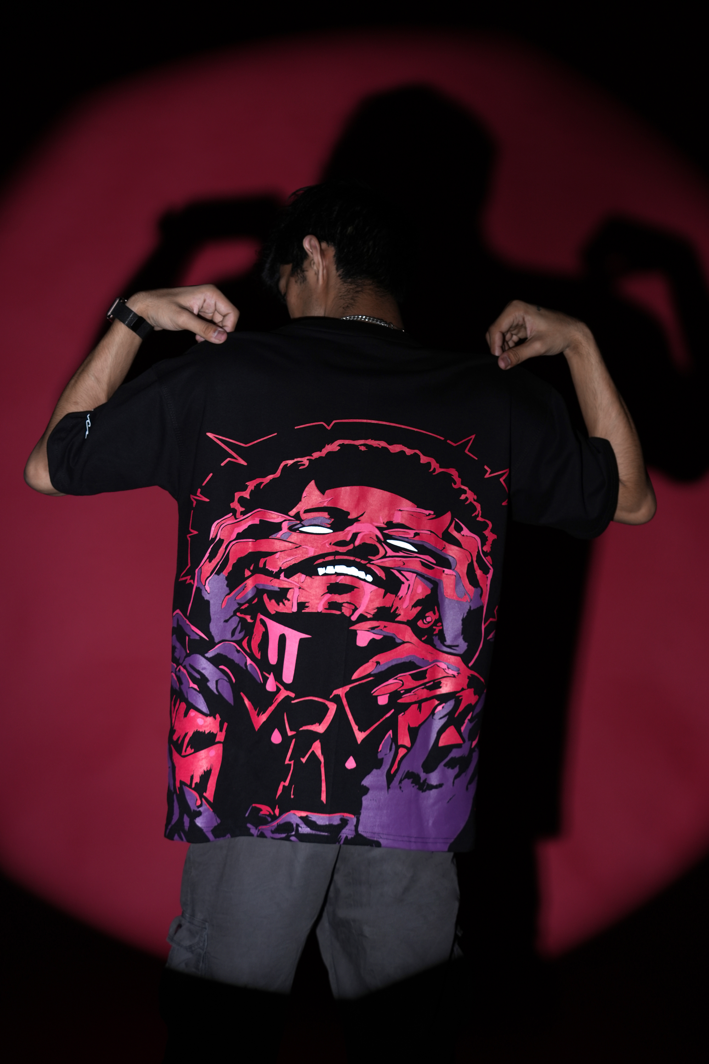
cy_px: 532
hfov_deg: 16.7
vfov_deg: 24.8
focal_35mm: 82
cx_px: 354
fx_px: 2422
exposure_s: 1/160
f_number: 4.5
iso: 320
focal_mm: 82
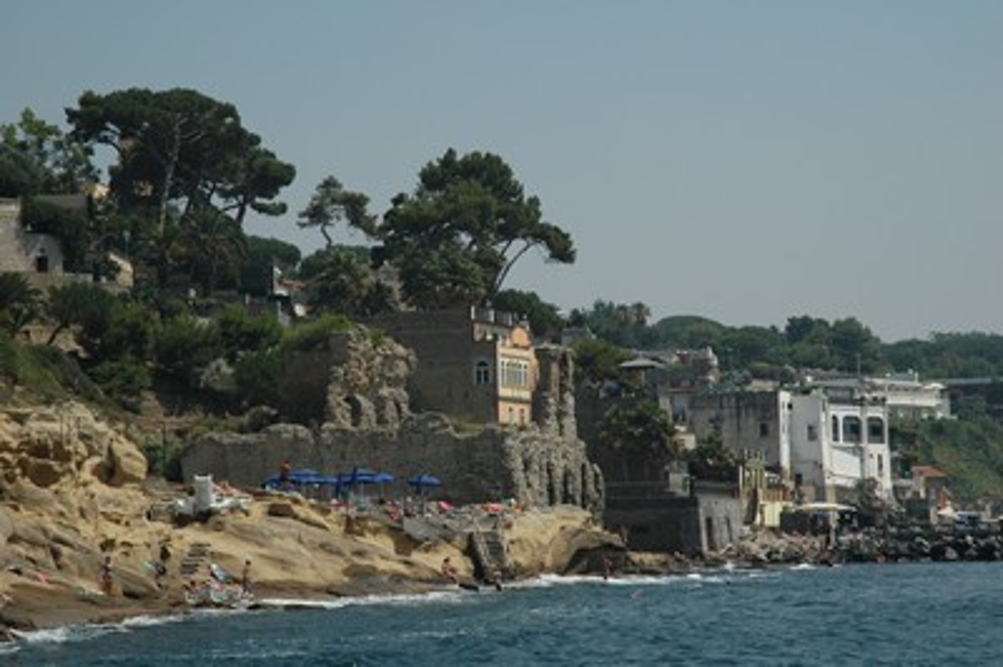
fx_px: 2923
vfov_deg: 13.0
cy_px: 334
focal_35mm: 105
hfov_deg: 19.5
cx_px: 502
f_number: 11
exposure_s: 1/500
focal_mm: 70
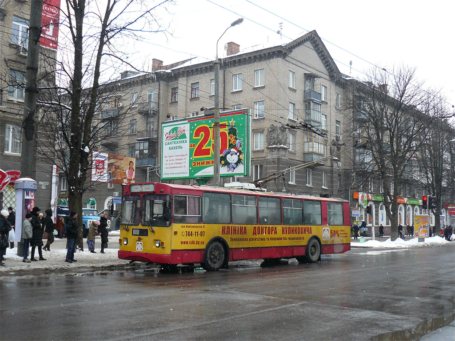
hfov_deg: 51.4
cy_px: 170
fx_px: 473
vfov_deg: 39.7
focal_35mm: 36
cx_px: 228
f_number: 2.8
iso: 100
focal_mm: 6
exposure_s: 1/160
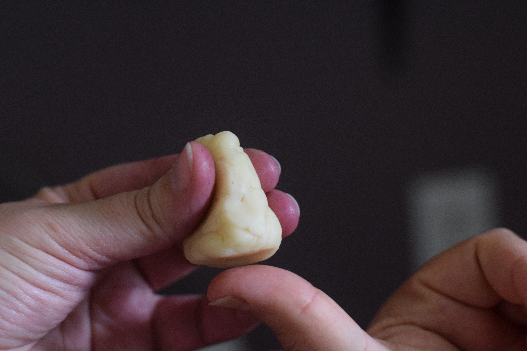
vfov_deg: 18.2
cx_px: 264
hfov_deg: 27.0
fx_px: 1098
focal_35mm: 75
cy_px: 176
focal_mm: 50
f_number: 1.8
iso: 2500
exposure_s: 1/60
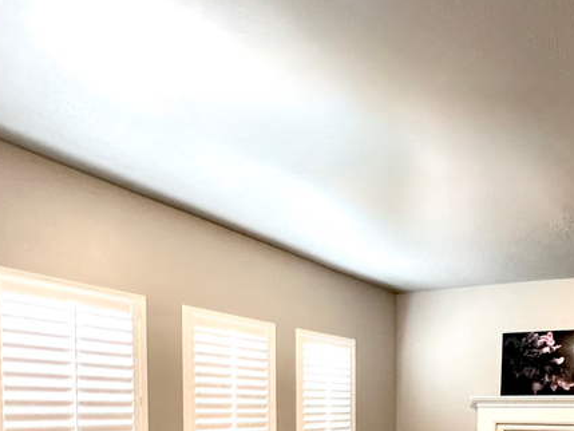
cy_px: 434
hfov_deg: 54.7
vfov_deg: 39.8
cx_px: 452
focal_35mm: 31
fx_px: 514
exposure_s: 1/60
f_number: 1.8
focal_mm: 1.57
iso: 500
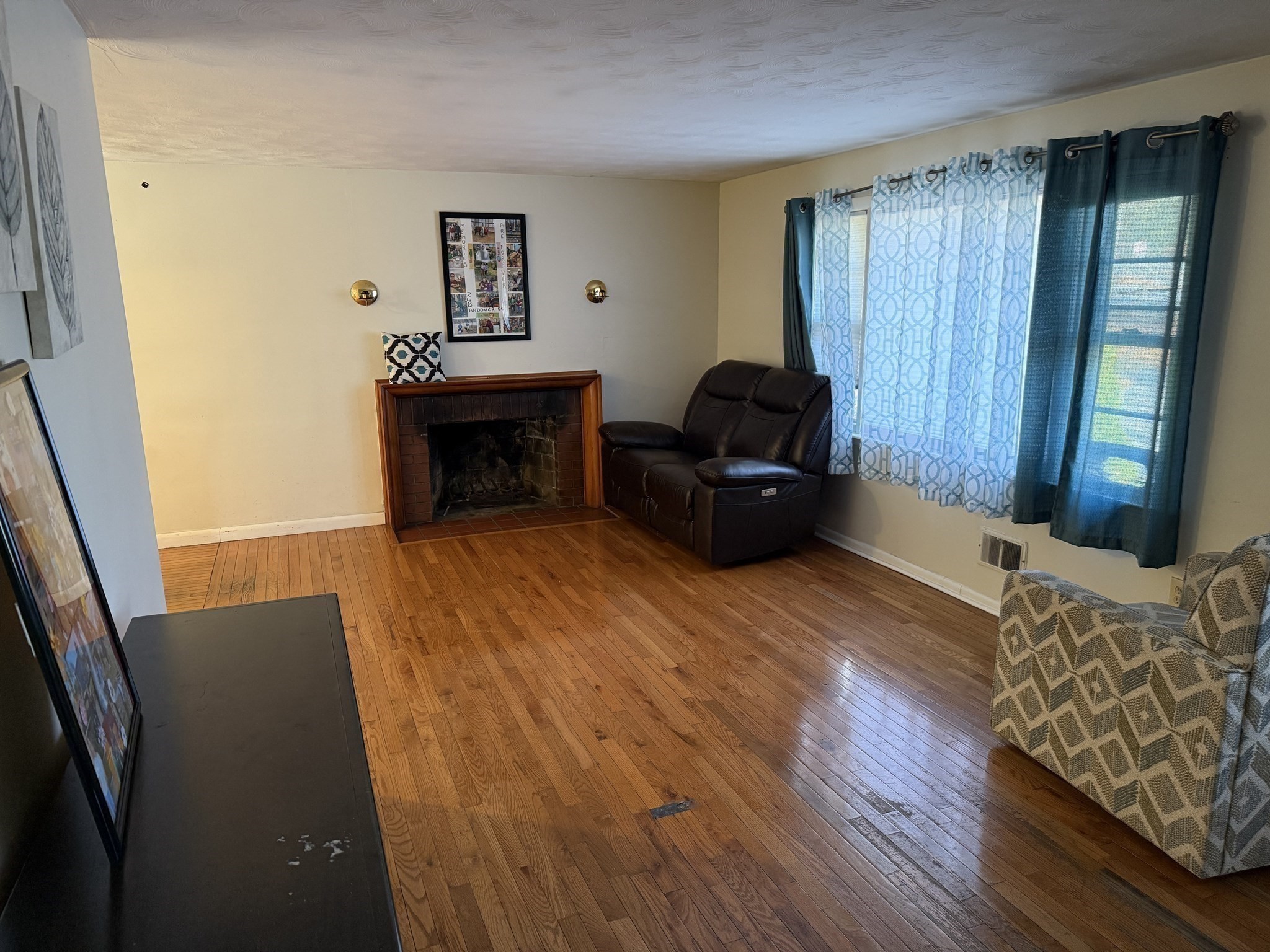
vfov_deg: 56.8
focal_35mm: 24
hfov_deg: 71.6
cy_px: 476
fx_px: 881
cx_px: 635
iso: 320
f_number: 1.78
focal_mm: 6.76
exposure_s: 1/60
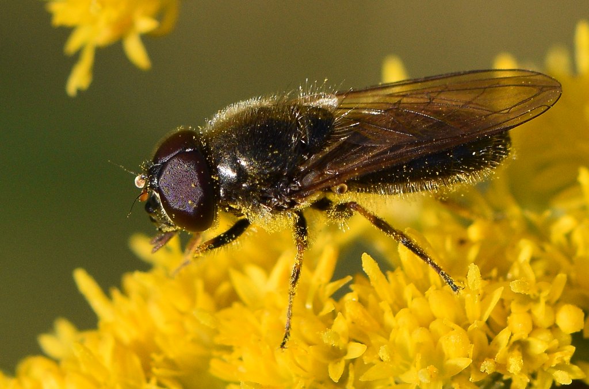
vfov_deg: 10.1
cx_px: 294
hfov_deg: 15.2
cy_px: 194
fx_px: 2203
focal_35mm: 135
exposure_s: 1/1600
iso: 400
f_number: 5.6
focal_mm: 90
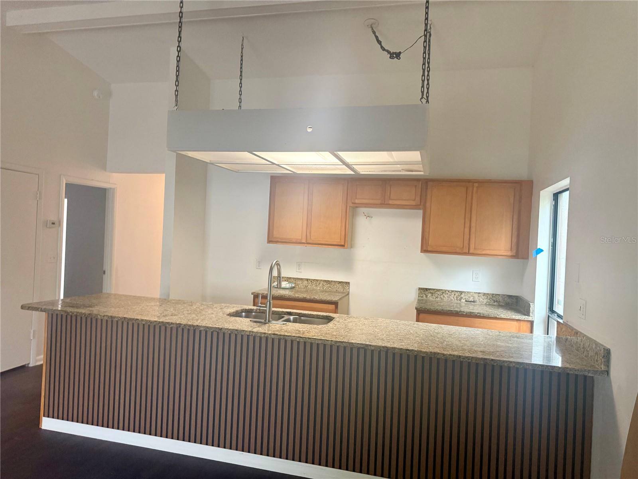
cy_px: 240
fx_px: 442
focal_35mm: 24
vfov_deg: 56.8
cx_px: 319
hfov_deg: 71.6
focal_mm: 6.76
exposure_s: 1/60
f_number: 1.78
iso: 250
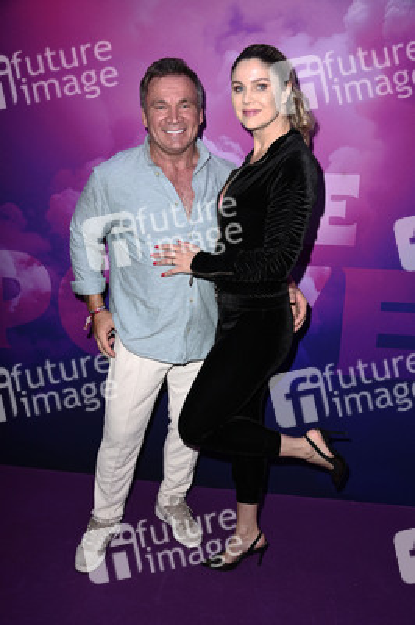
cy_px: 312
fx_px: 554
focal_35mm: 32
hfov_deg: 41.0
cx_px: 208
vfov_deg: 58.8
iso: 500
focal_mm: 32
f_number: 5.6
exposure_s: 1/250
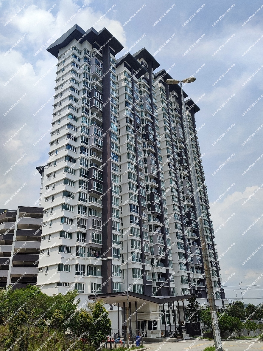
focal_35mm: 25
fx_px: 253
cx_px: 132
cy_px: 176
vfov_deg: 69.4
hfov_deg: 54.9
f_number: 1.9
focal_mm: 6.04
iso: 50
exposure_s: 1/1108
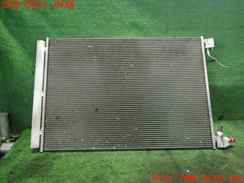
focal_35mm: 30
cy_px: 92
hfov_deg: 60.0
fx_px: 211
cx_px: 122
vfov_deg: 46.8
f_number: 2.3
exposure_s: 1/30
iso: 800
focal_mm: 5.4
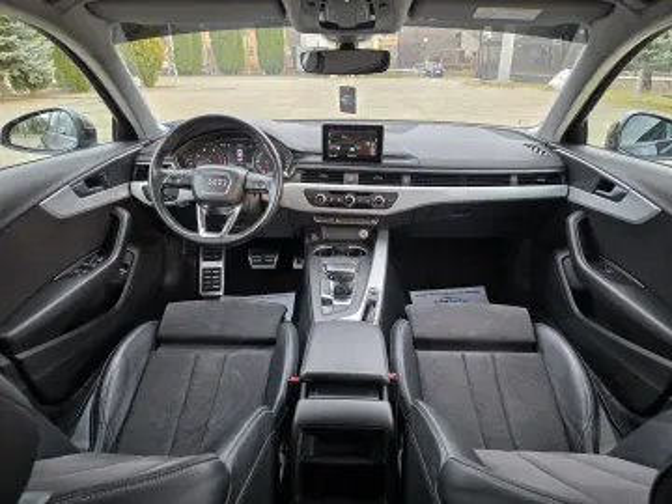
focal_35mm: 23
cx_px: 336
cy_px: 252
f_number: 1.7
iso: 160
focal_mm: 6.3
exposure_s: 1/120
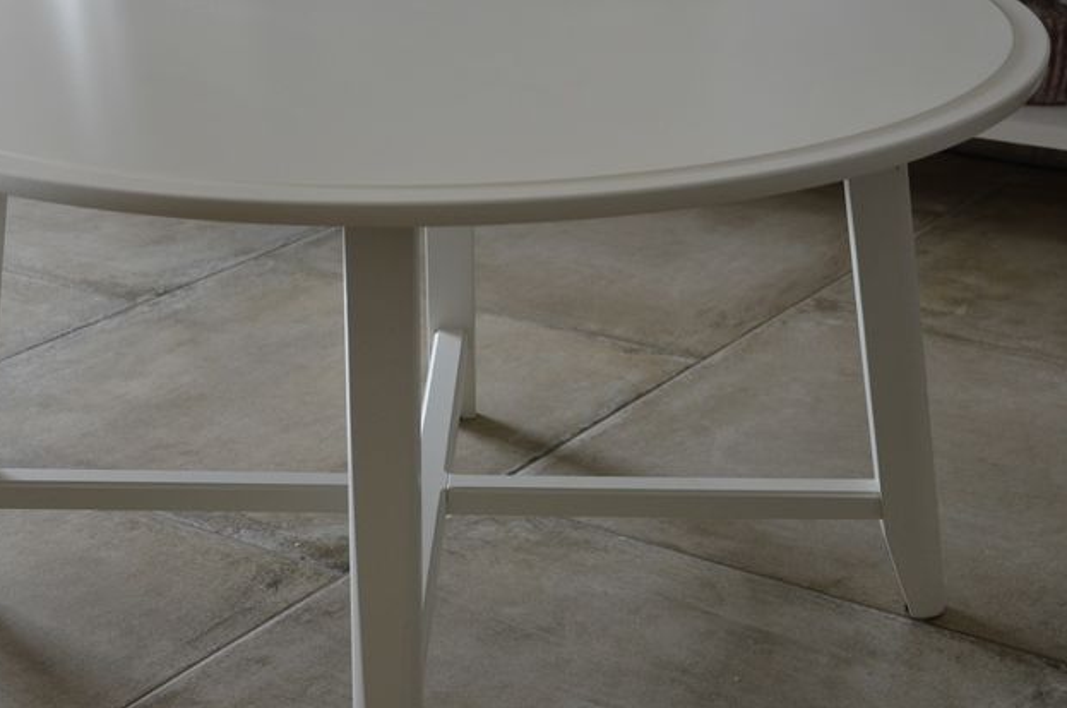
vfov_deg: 17.6
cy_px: 457
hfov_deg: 26.4
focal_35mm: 77
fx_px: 2278
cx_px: 488
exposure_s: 1/40
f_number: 4.2
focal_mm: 32
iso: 500
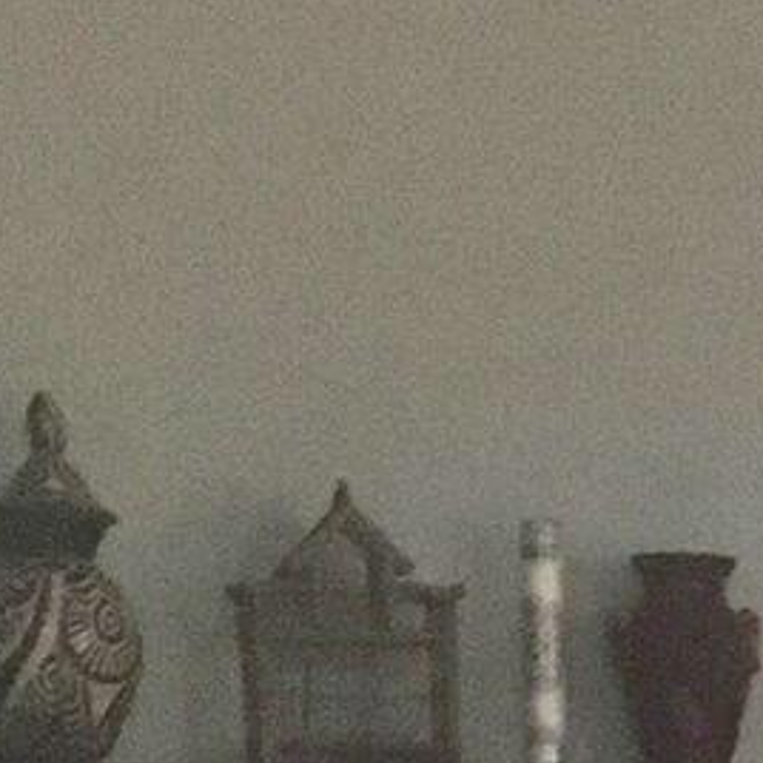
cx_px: 1395
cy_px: 1603
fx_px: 4813
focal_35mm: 193
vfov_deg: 8.5
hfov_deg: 8.7
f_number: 2.2
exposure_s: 1/15
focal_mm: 4.15
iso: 250
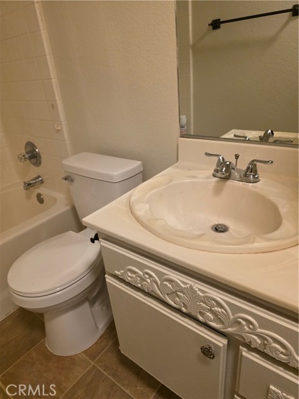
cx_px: 150
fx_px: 265
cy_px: 200
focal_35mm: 23
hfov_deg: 58.9
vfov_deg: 73.9
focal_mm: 6.3
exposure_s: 1/120
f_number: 1.7
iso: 1000
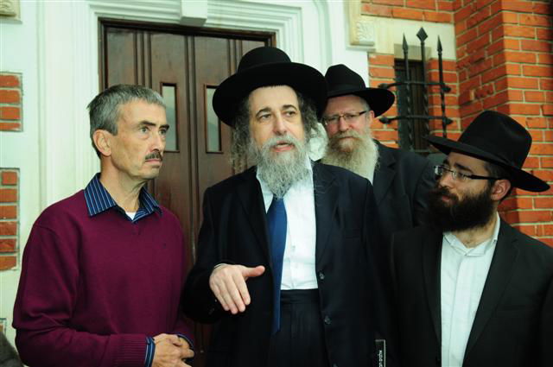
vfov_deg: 31.8
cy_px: 184
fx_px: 644
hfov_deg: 46.5
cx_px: 276
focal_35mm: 42
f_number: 4
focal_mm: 28
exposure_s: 1/250
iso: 400
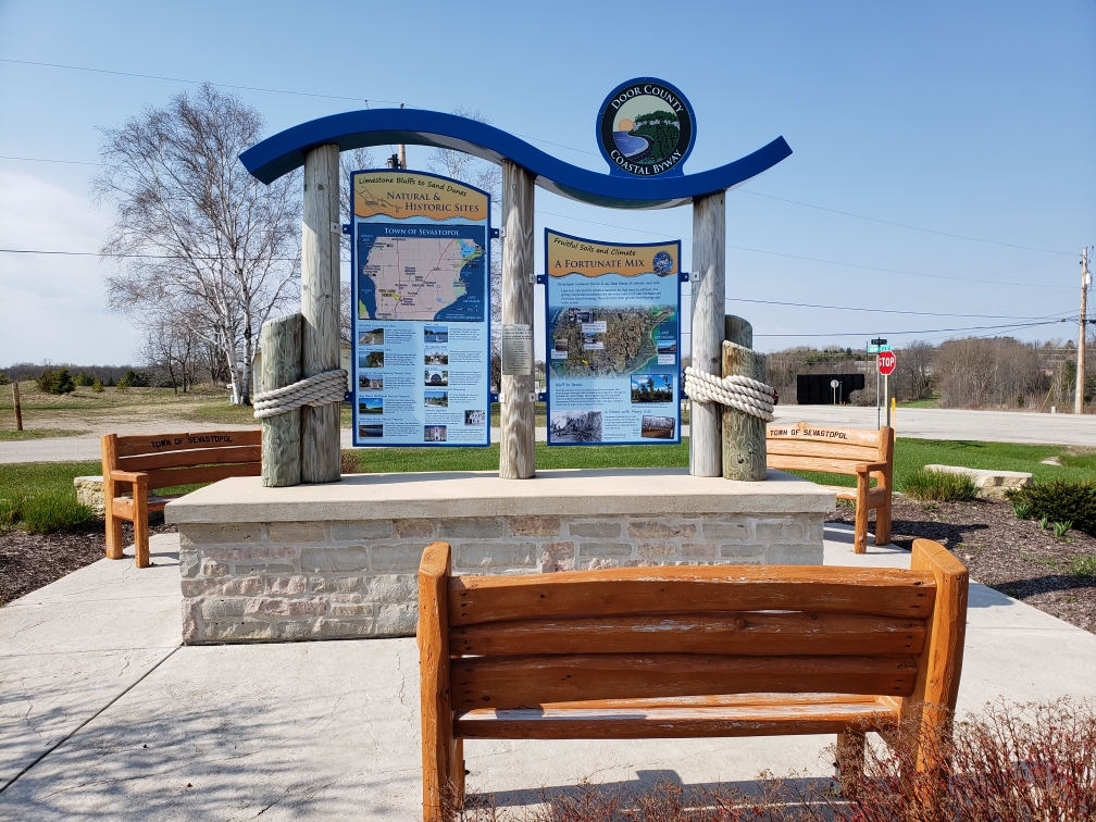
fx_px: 823
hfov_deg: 67.3
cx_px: 548
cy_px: 411
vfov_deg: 53.1
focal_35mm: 26
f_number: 2.4
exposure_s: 1/1337
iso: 50
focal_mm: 4.3
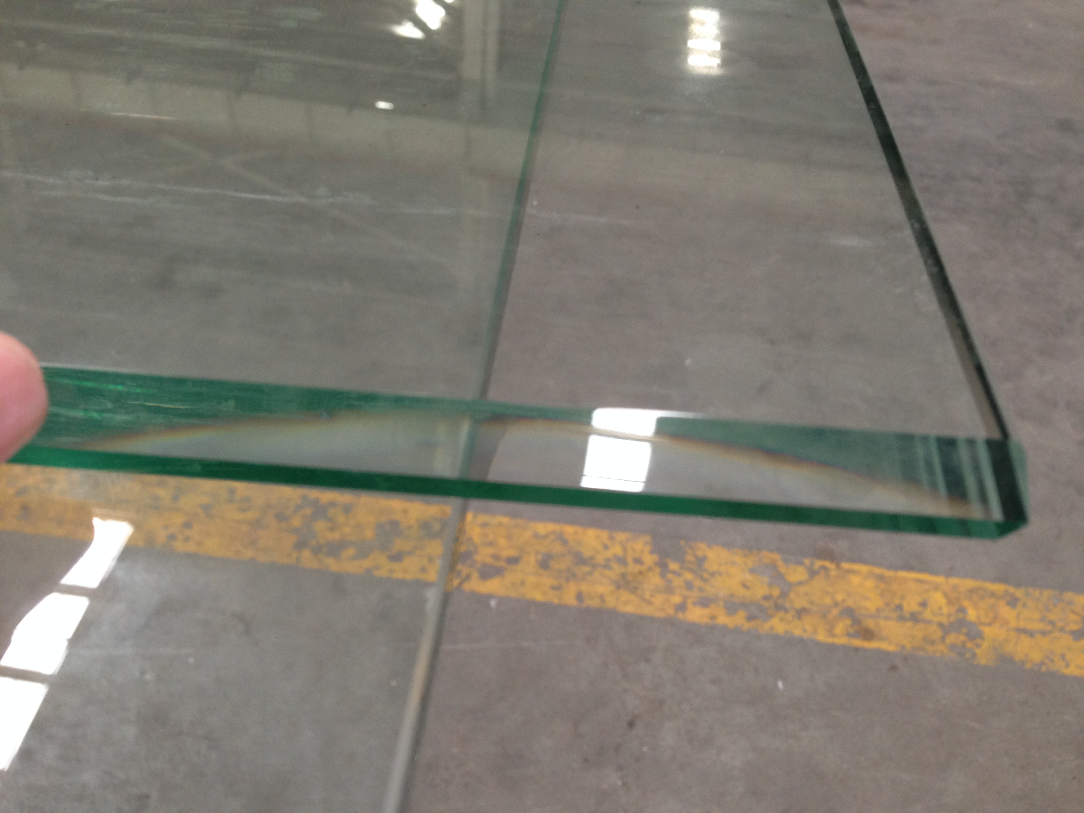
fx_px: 1033
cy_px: 406
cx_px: 542
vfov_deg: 42.9
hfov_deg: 55.4
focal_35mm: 33
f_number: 2.4
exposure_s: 1/20
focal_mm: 4.12
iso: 125
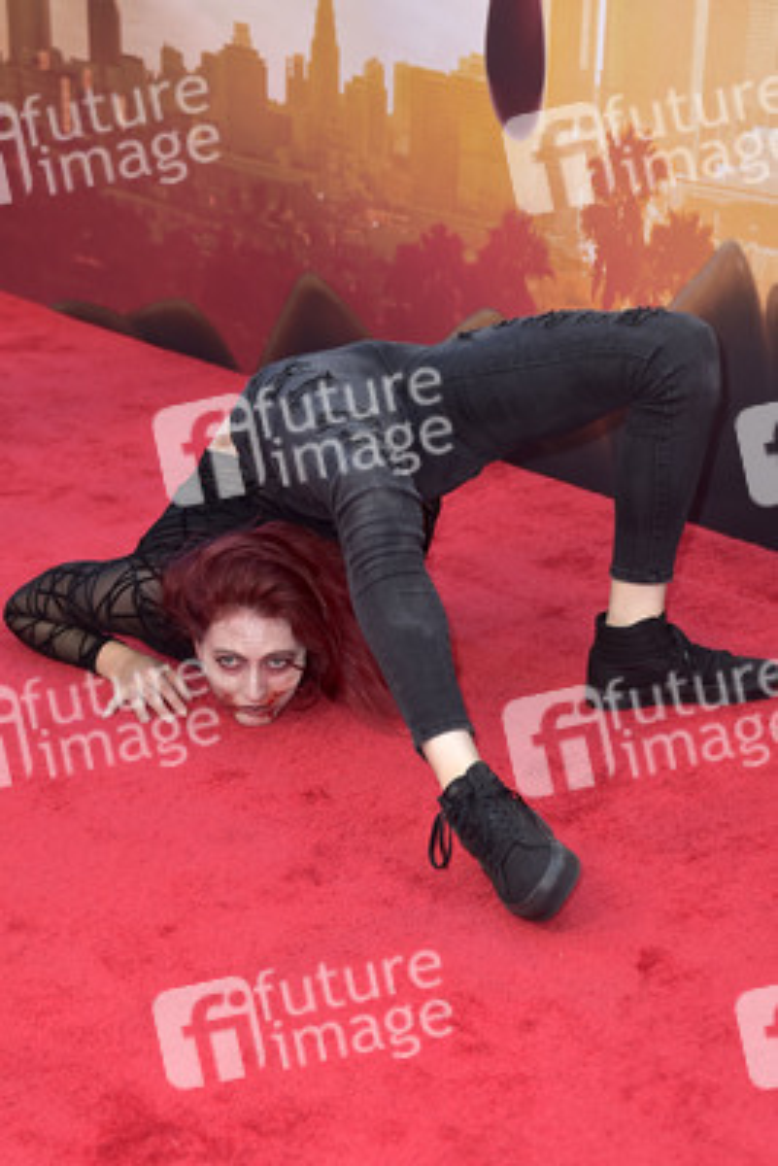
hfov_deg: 20.0
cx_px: 389
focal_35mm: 68
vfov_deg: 29.6
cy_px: 583
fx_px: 2202
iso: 500
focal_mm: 68
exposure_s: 1/250
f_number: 5.6
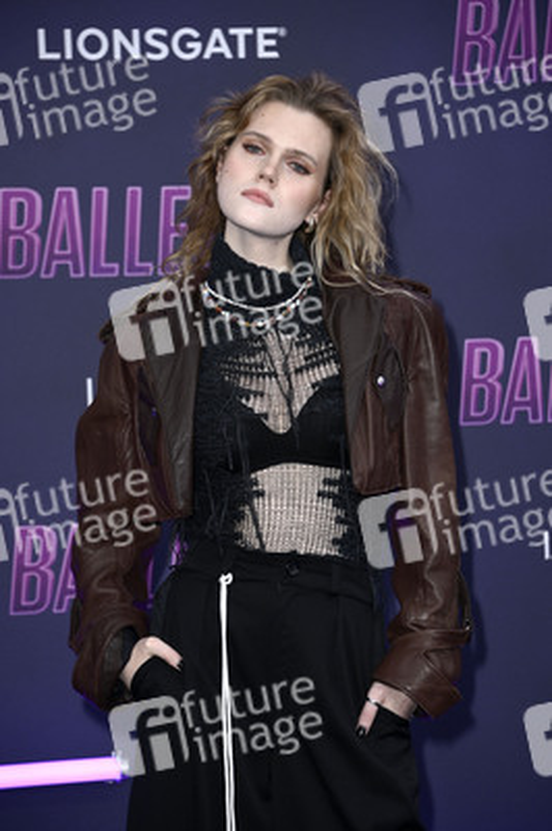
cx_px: 276
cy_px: 416
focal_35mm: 125
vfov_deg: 16.4
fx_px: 2880
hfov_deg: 10.9
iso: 320
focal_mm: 125
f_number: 5.6
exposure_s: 1/250
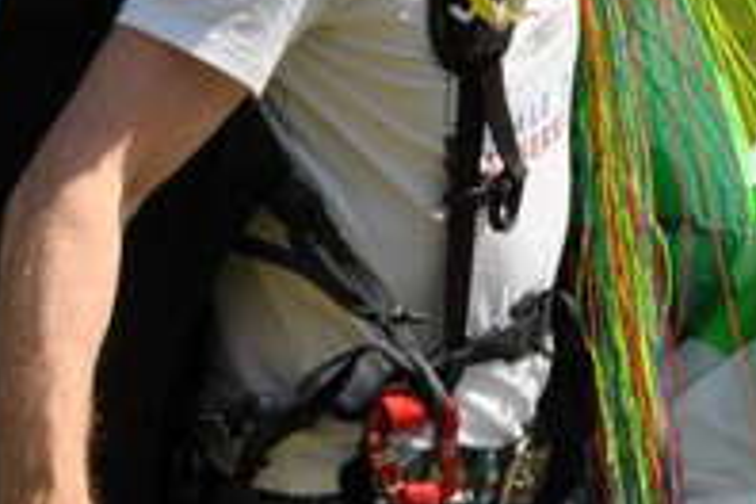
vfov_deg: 7.5
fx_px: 3780
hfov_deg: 11.3
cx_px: 733
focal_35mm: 180
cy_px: -157
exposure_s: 1/200
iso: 200
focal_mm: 30
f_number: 14
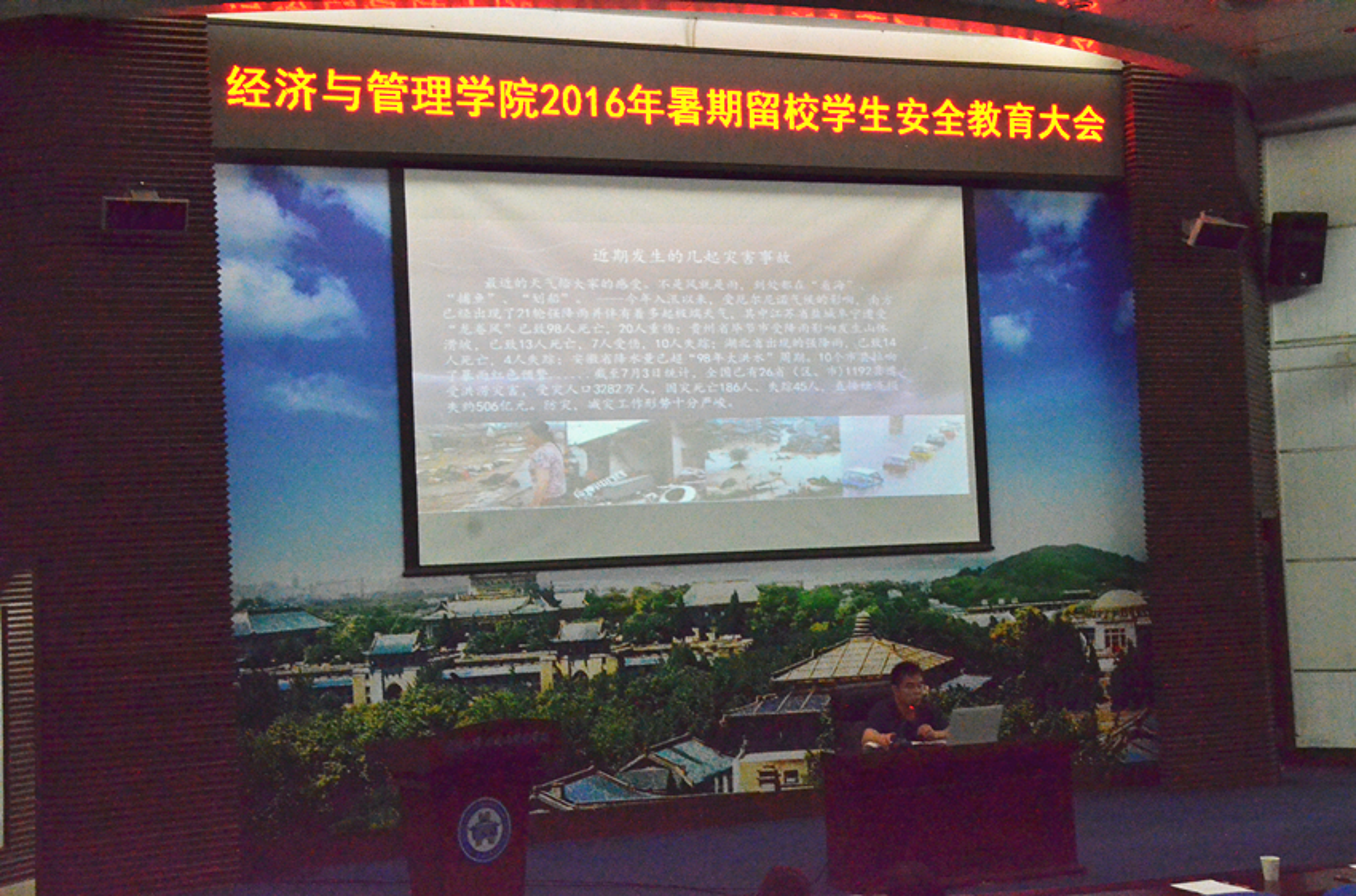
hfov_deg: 37.9
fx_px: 1972
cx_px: 678
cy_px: 448
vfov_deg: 25.6
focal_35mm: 52
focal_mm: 35
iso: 6400
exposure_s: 1/160
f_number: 10
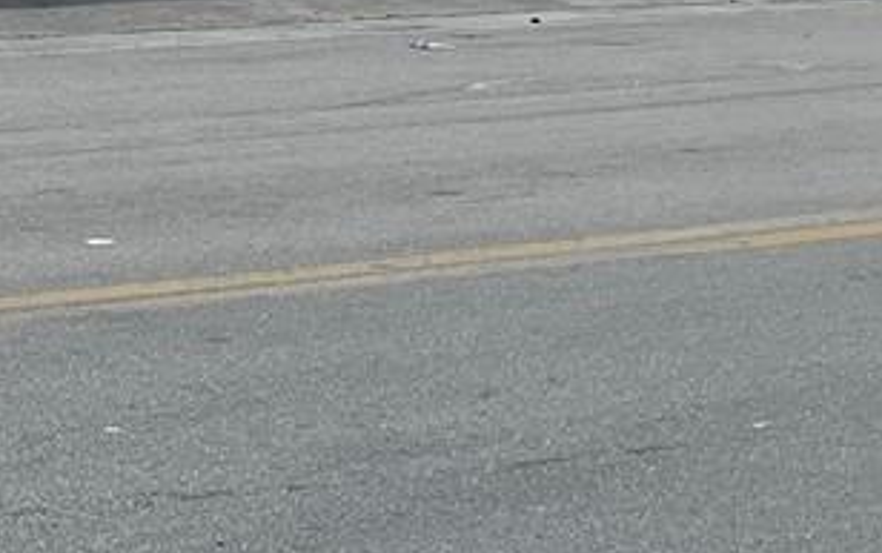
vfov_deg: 8.4
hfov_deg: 14.0
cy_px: -814
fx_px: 3440
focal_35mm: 143
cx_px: -301
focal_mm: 5.1
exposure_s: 1/9091
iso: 50
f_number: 1.6
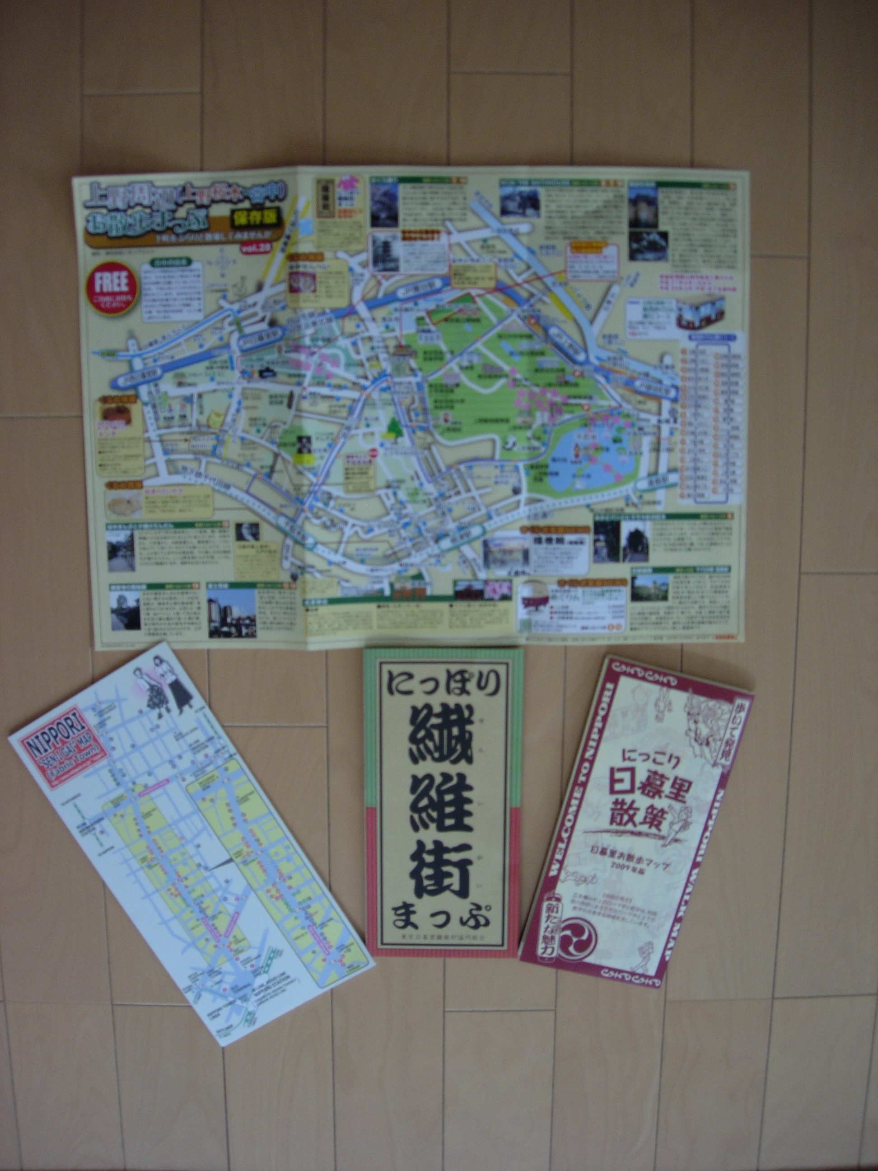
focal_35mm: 38
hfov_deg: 37.7
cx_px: 439
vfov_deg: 49.0
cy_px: 586
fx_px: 1285
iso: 64
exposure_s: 1/25.3
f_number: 2.8
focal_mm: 7.8
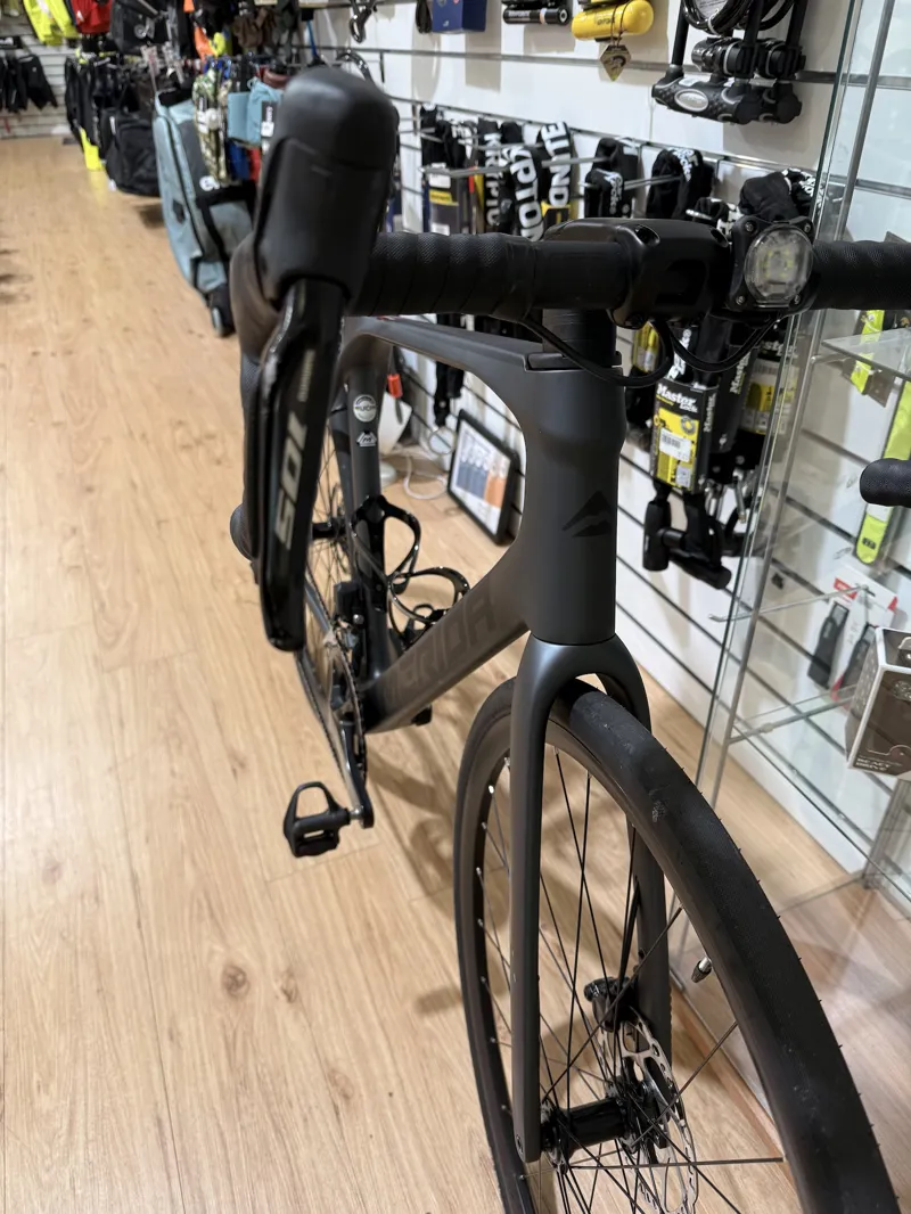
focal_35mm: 24
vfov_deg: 71.6
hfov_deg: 56.8
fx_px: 842
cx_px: 456
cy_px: 607
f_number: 1.78
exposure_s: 1/100
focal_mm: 6.76
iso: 100
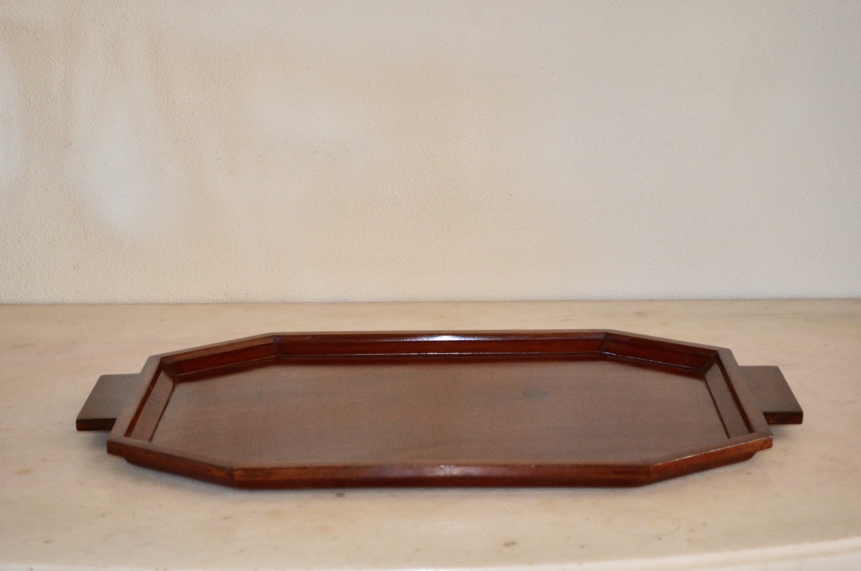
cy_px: 286
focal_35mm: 78
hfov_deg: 26.0
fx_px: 1862
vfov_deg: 17.4
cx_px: 430
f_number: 5.6
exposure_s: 1/60
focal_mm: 52
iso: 2200
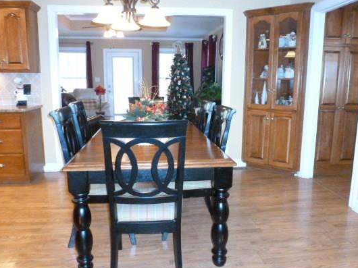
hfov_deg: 61.7
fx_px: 300
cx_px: 177
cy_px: 136
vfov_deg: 48.2
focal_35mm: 29
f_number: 3.3
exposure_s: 1/60
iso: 1000
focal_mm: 4.3
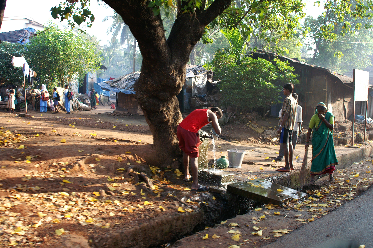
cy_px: 124
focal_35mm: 36
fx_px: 373
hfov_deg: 53.2
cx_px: 186
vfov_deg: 36.8
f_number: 4.5
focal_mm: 24
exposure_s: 1/250
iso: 200
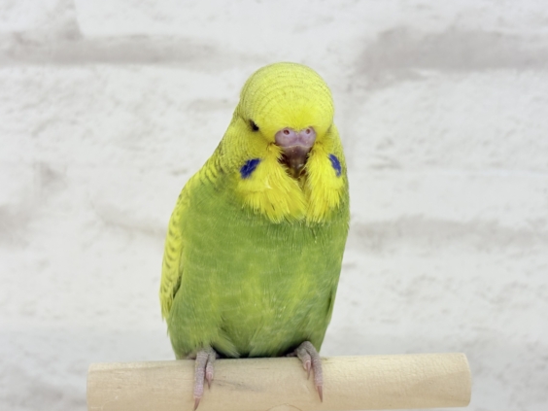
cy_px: 203
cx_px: 310
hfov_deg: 32.7
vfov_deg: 24.8
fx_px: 934
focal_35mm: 59
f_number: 1.6
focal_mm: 5.96
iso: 64
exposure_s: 1/100
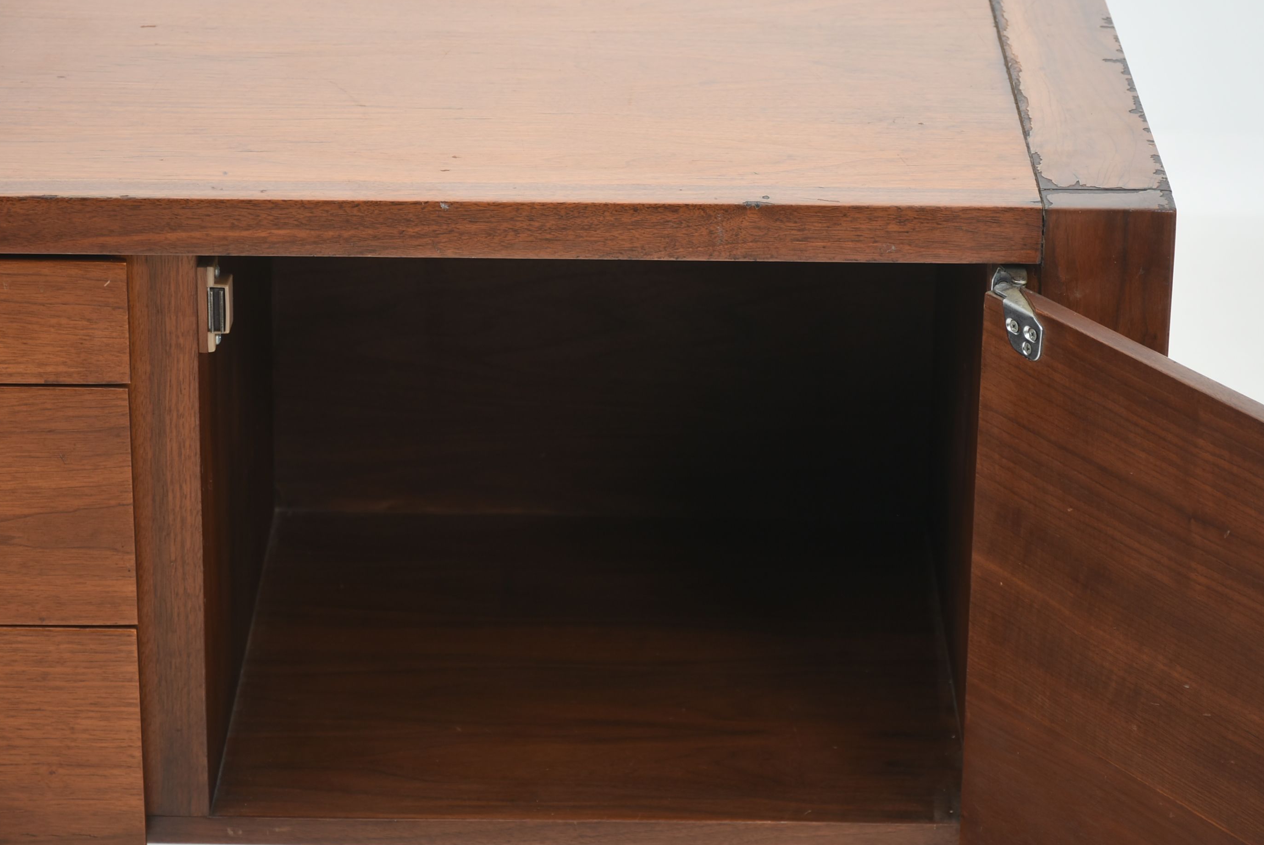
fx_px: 4005
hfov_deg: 17.9
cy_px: 396
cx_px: 680
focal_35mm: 114
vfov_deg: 12.0
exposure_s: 1/160
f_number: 7.1
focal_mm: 70
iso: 200
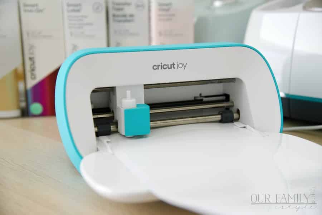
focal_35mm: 65
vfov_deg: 20.9
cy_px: 108
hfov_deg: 30.9
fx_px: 582
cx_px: 161
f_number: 4.5
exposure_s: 1/80
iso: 400
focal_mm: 65
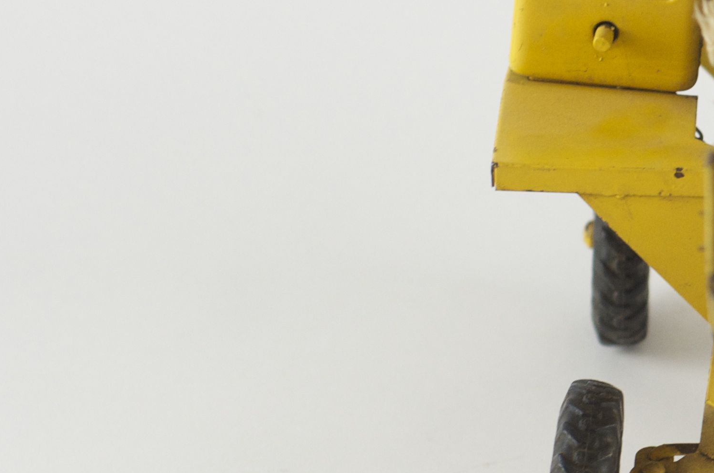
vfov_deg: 5.5
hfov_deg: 8.2
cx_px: 965
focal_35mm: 248
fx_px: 4909
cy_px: 153
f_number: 4
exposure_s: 1/125
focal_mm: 50
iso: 500
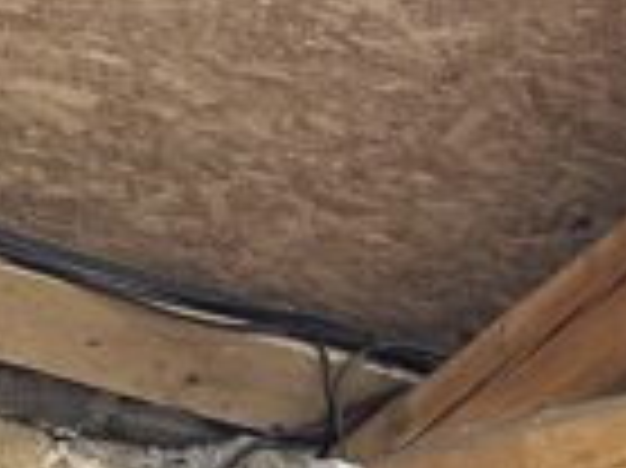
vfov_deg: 7.3
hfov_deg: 9.1
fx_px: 3198
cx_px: 1837
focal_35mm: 177
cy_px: 1462
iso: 320
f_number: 1.78
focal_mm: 6.86
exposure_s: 1/60
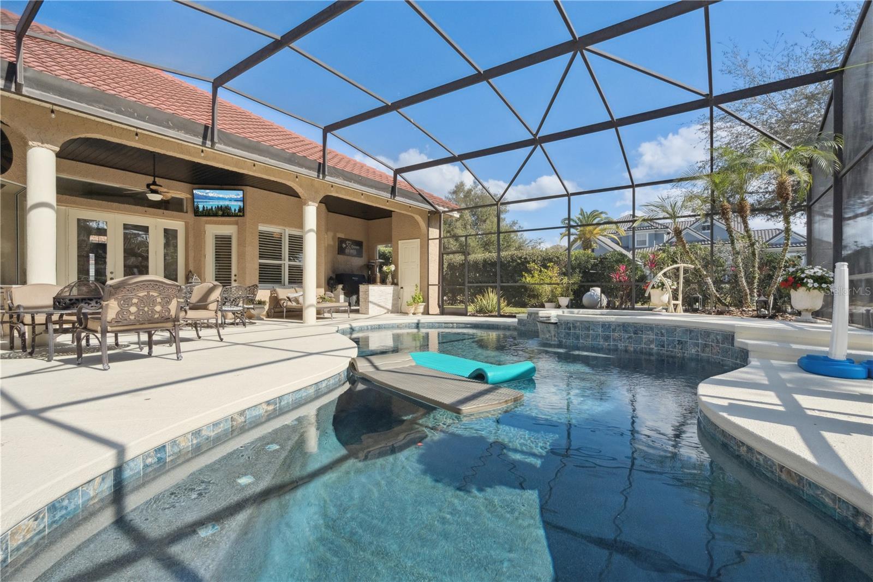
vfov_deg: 73.7
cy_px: 291
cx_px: 436
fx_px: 388
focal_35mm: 16
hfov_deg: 96.7
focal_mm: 16
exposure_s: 1/6400
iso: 3200
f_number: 10
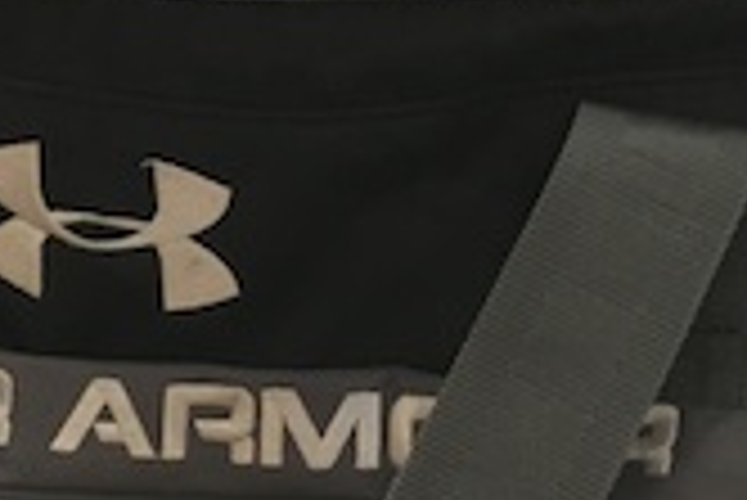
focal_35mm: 97
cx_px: 232
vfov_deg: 14.0
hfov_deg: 20.9
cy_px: 81
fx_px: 2014
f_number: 2.2
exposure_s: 1/24
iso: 200
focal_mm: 4.15
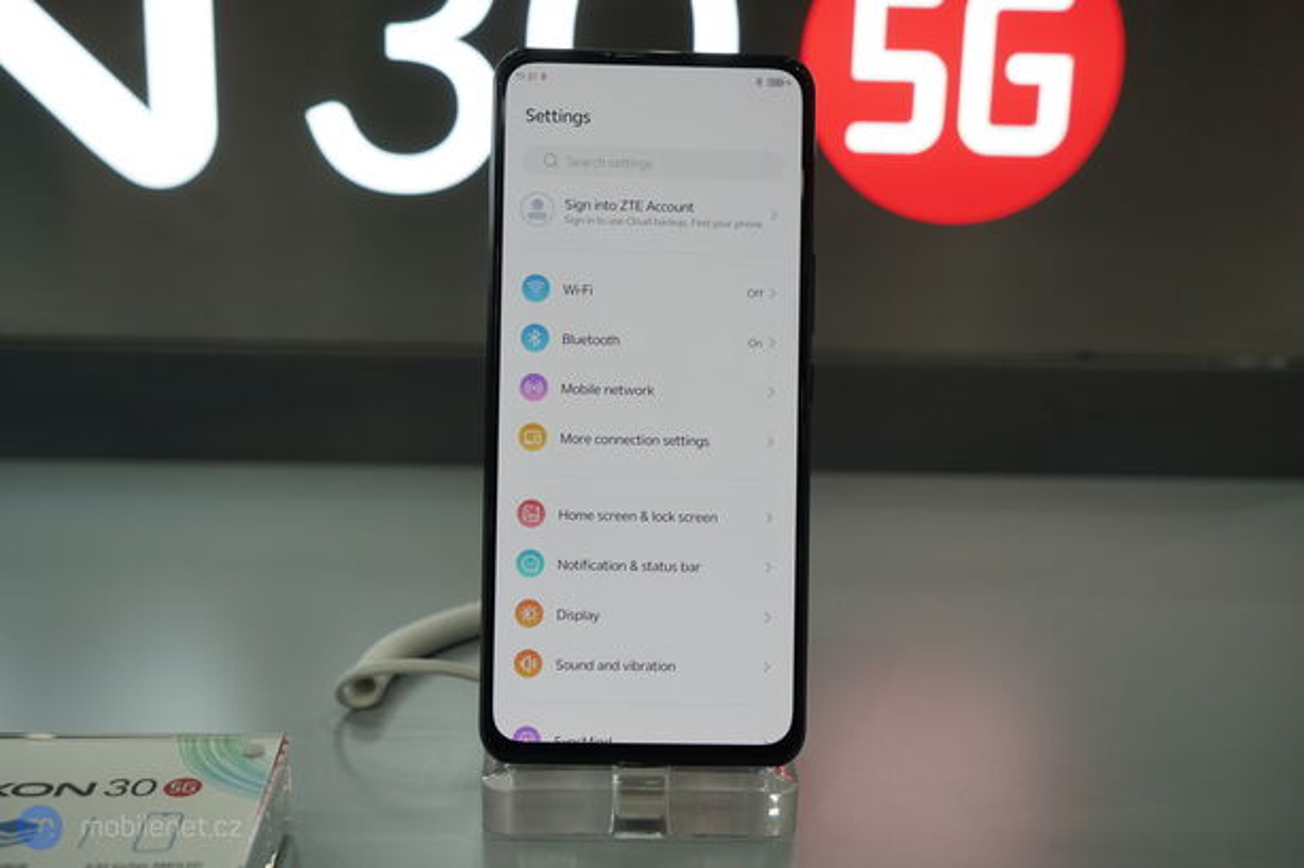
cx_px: 652
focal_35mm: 44
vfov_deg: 30.5
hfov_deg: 44.5
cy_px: 434
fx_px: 1593
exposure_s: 1/160
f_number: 6.3
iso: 640
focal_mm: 44
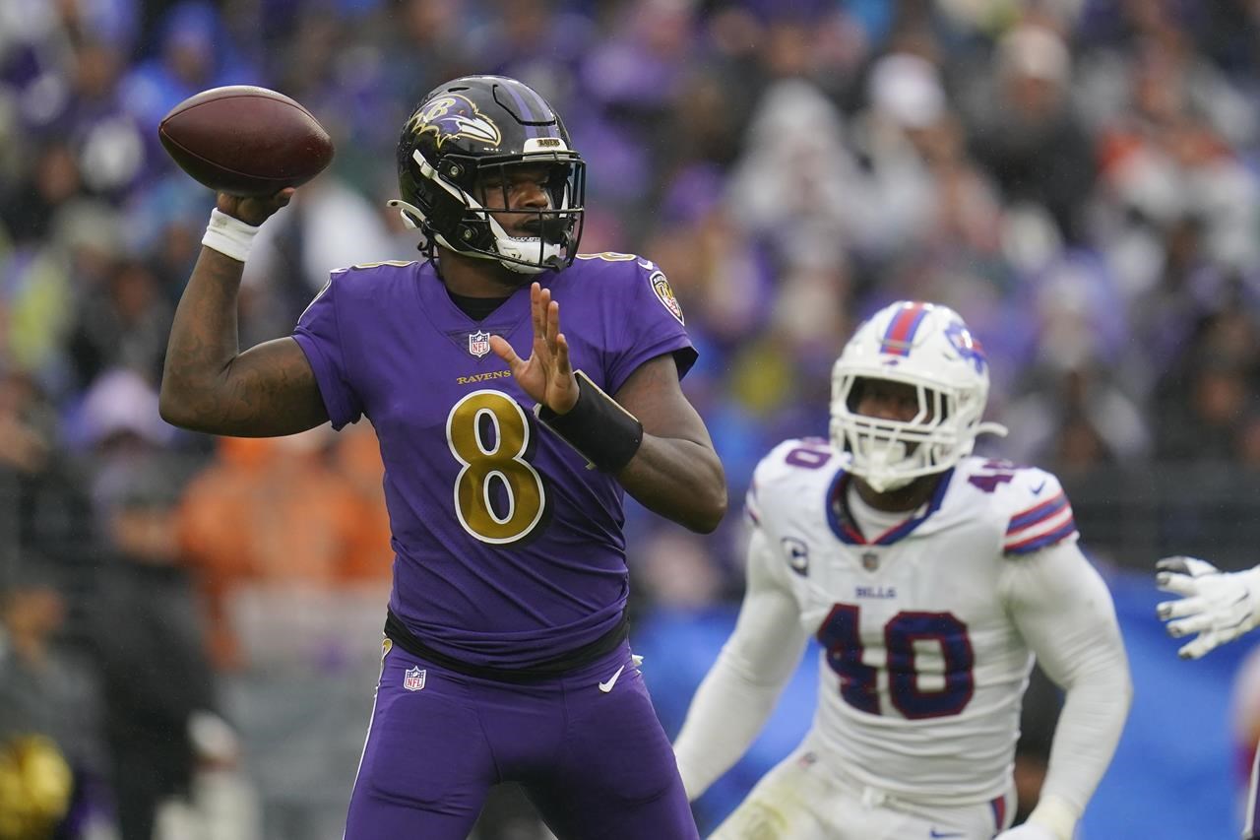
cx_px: 630
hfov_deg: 5.2
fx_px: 13997
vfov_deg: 3.4
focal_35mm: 400
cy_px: 420
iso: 1600
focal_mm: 400
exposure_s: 1/5000
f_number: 2.8
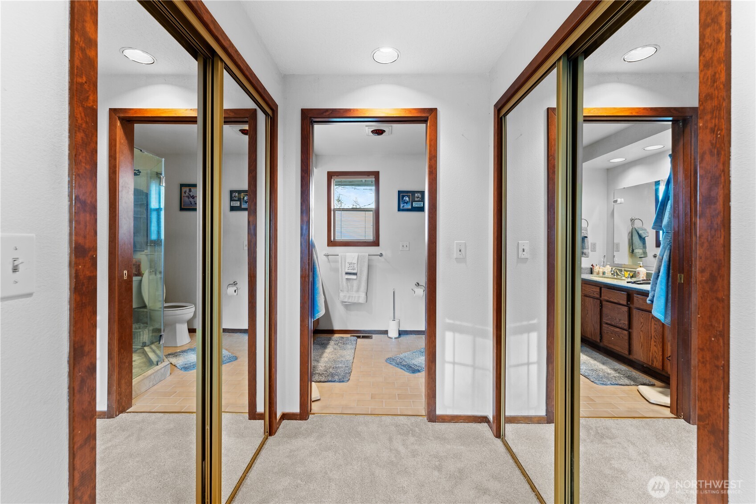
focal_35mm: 14
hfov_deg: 104.3
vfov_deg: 81.2
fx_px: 294
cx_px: 378
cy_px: 252
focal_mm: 14
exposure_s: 1/2
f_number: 8
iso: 400
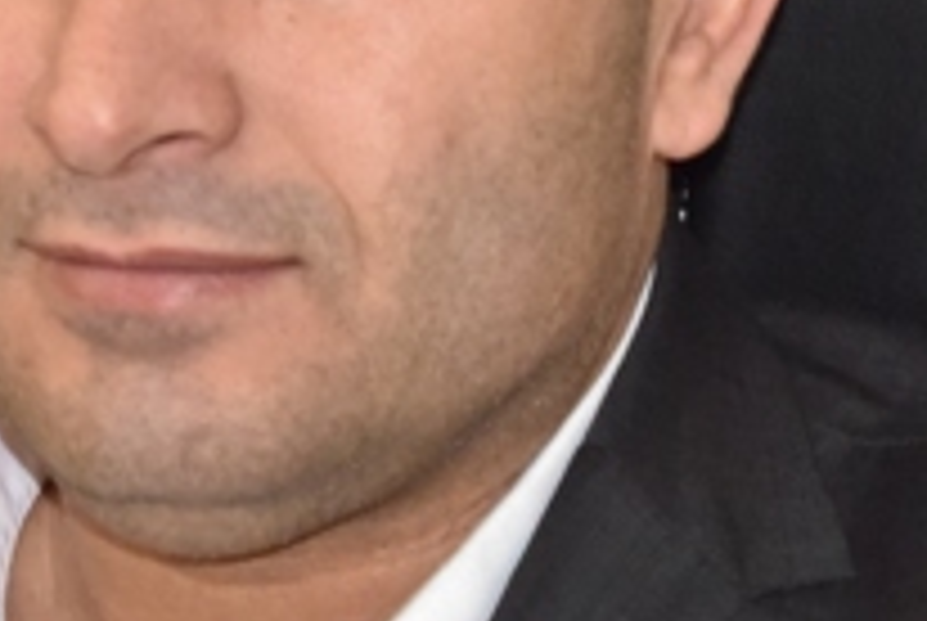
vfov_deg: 3.2
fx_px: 11011
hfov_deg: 4.8
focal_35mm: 427
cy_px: 506
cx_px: -94
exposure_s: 1/60
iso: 2500
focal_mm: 86
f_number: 6.3
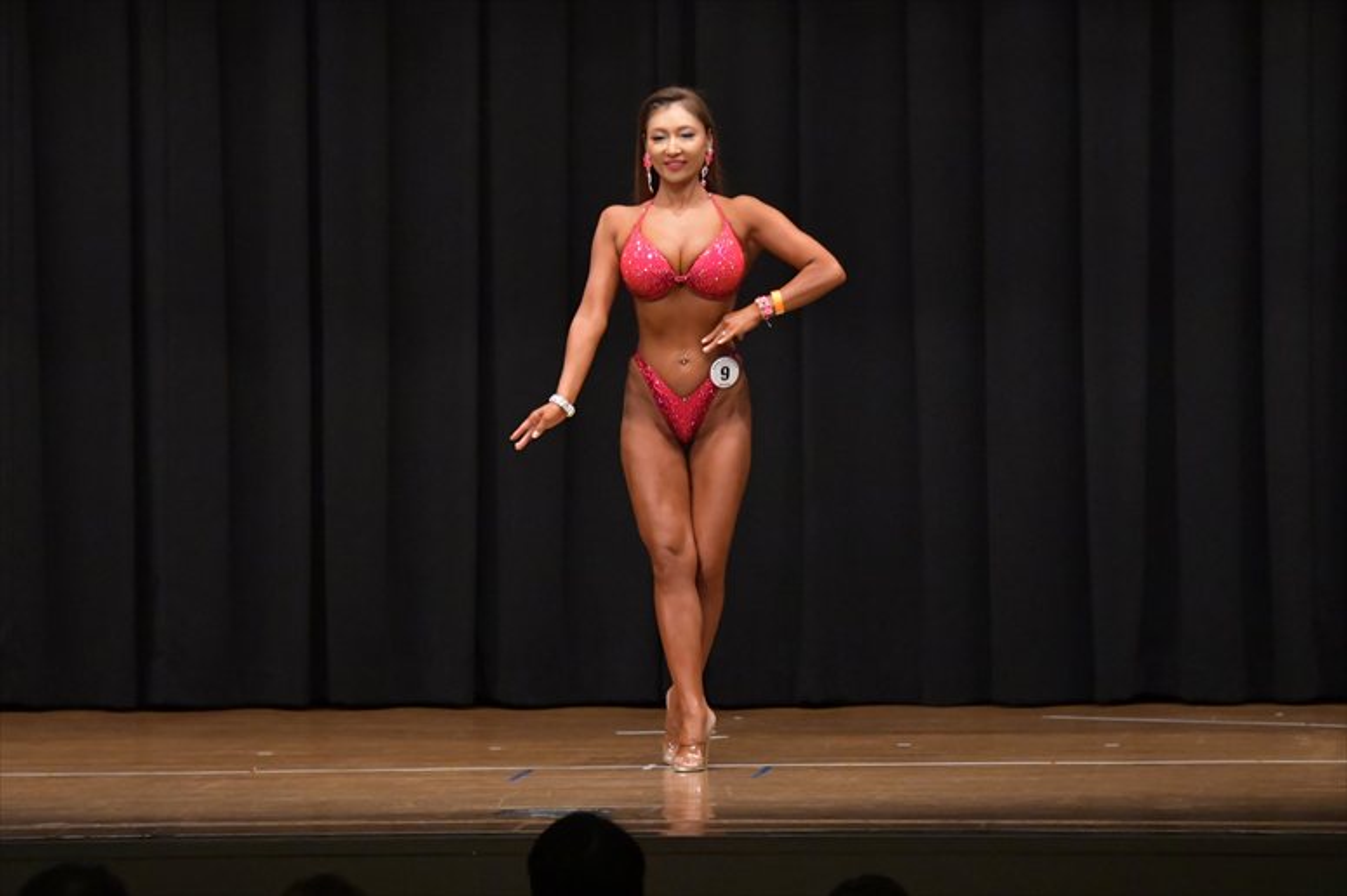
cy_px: 448
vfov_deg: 6.3
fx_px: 8116
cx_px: 674
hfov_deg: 9.5
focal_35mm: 217
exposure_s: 1/400
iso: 6400
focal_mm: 145
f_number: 5.6
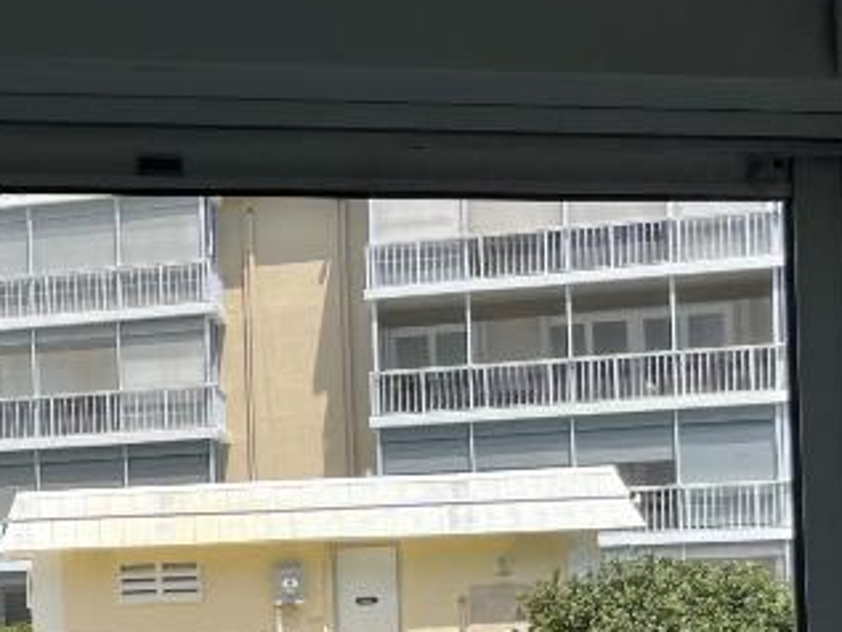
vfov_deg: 17.3
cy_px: 603
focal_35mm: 84
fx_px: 2044
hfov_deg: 21.4
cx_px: -207
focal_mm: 5.1
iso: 50
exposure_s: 1/2268
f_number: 1.6
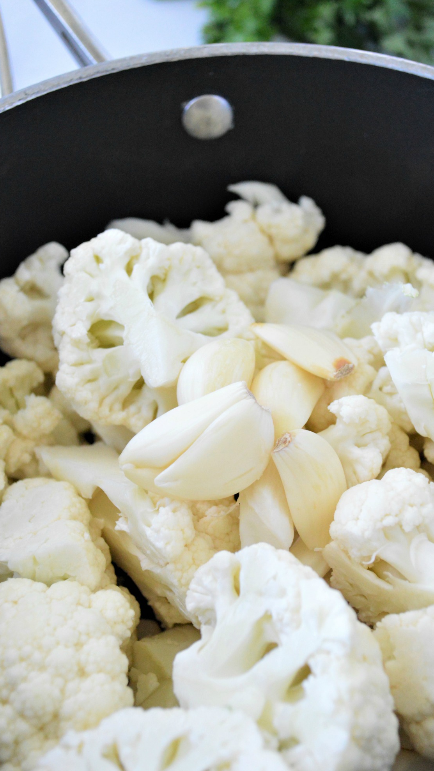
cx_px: 241
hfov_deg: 21.6
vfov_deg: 37.5
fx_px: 1136
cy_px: 389
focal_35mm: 56
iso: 3200
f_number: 5
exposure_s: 1/200
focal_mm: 35
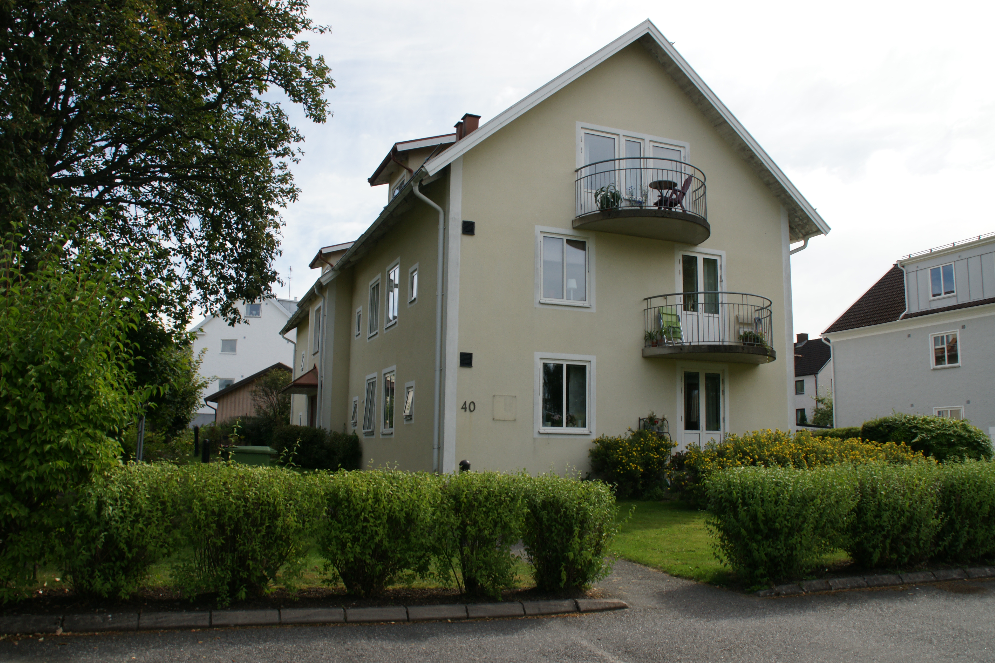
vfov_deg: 47.9
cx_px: 498
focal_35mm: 27
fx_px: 746
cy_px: 332
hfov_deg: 67.4
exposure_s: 1/250
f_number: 10
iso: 200
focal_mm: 18
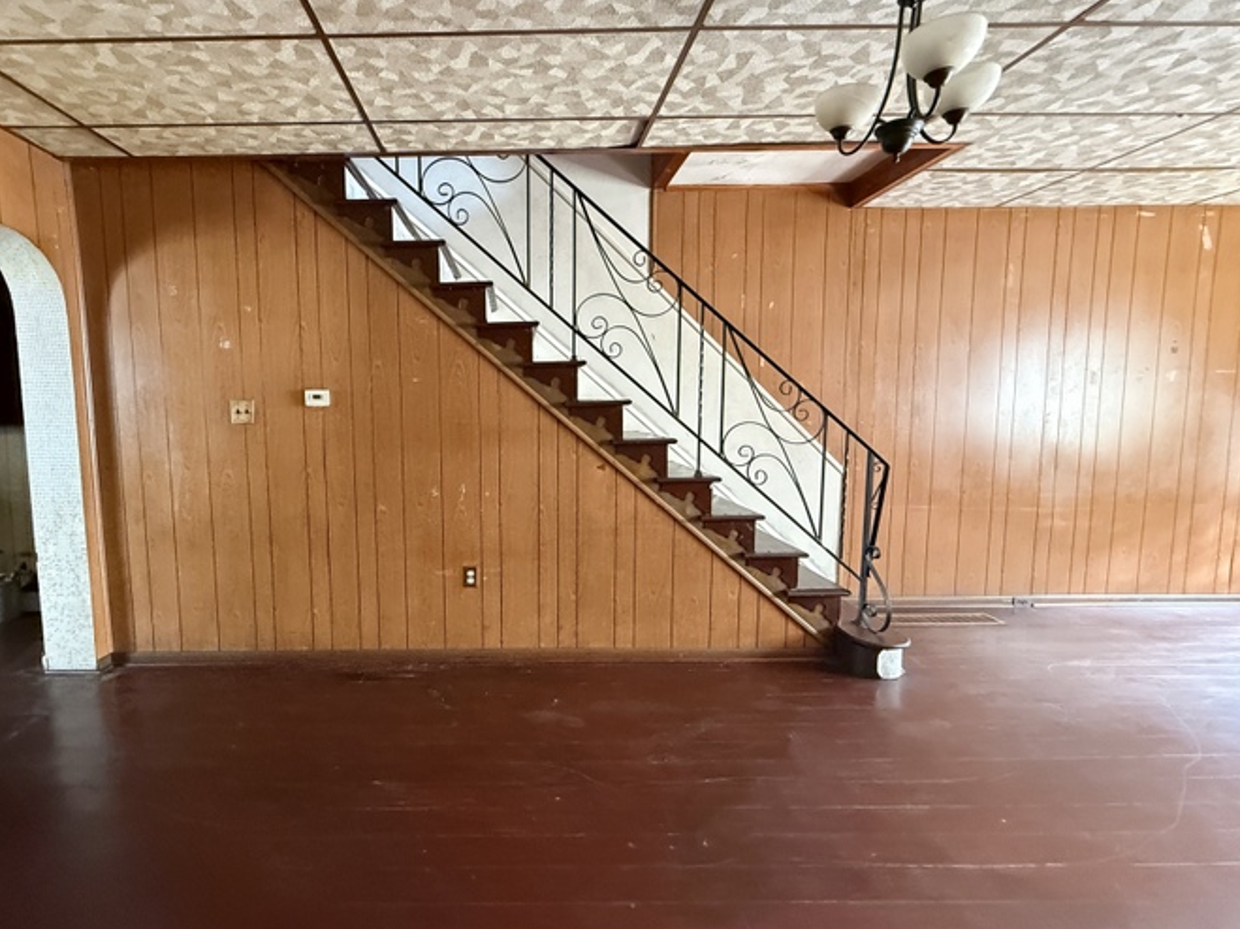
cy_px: 466
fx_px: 609
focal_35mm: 17
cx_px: 508
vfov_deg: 74.7
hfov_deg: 90.1
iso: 800
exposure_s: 1/60
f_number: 2.2
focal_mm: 2.22
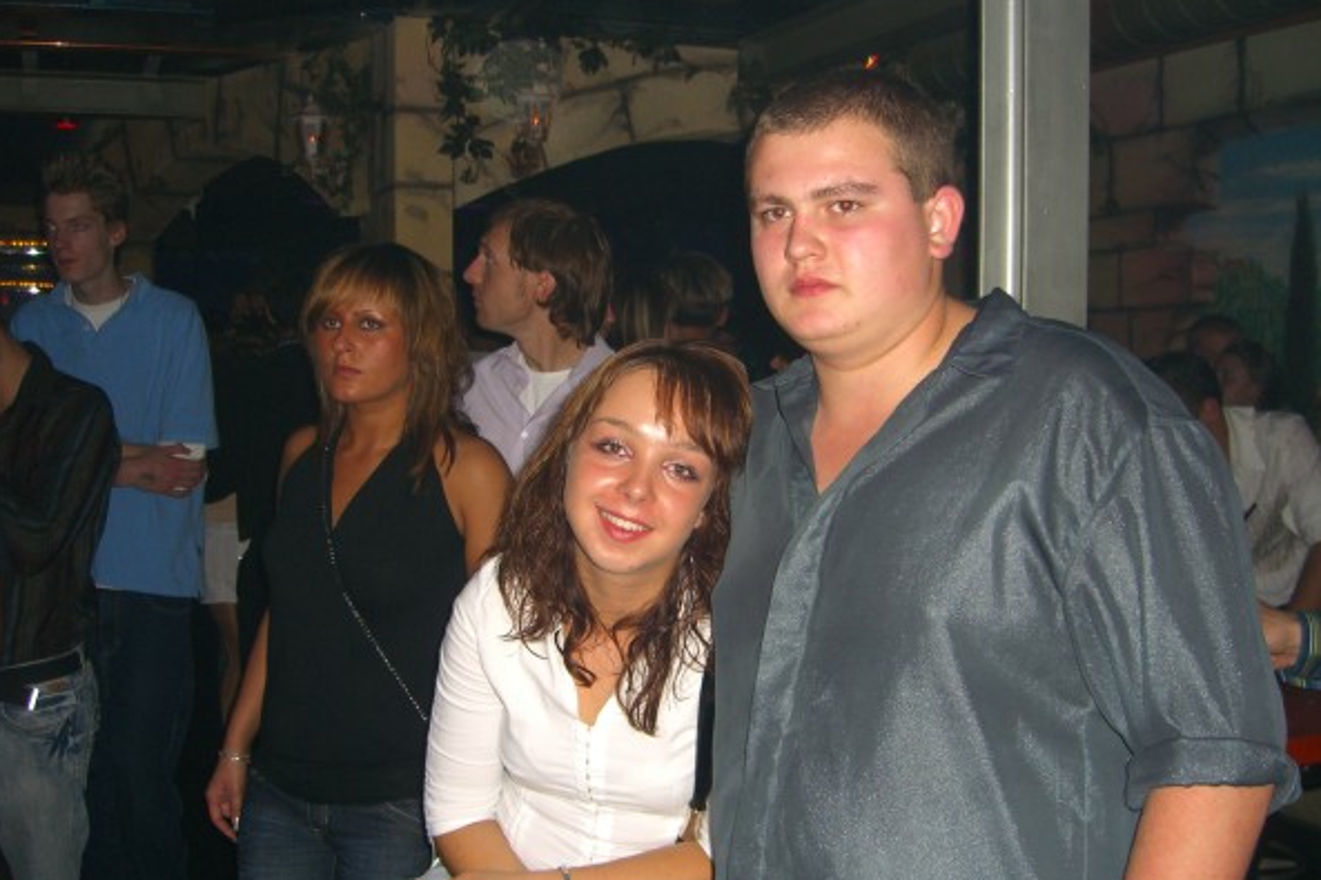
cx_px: 655
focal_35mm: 40
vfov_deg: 33.4
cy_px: 483
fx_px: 1467
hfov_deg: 48.5
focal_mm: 7.9
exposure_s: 1/60
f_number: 2.8
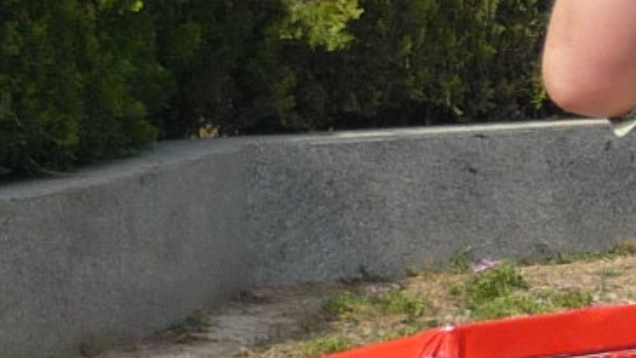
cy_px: 236
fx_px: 3373
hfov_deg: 10.3
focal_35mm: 200
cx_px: 1070
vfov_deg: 6.1
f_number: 8
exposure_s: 1/125
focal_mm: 5.5
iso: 100
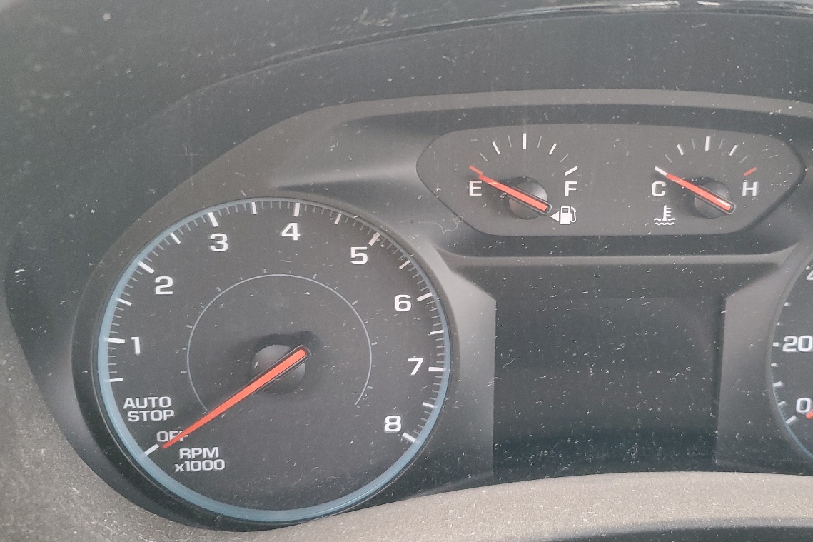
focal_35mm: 38
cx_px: 527
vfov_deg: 35.0
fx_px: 858
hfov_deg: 50.0
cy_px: 298
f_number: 1.5
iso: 136
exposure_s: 1/60.2
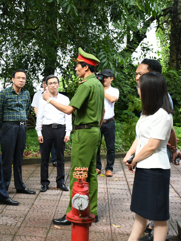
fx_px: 488
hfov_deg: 20.4
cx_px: 1
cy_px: 121
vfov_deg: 27.8
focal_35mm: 70
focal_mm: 32
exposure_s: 1/200
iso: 320
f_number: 5.6
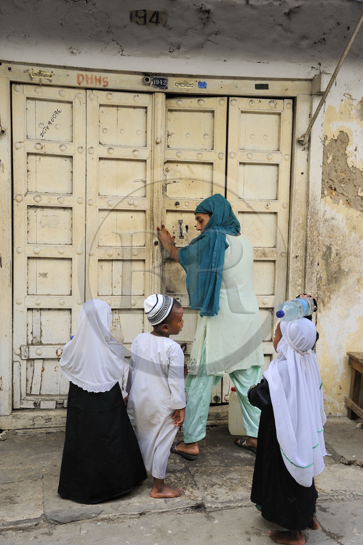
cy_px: 272
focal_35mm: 42
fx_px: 636
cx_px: 182
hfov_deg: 31.8
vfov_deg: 46.4
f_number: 5
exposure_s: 1/200
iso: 200
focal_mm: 42
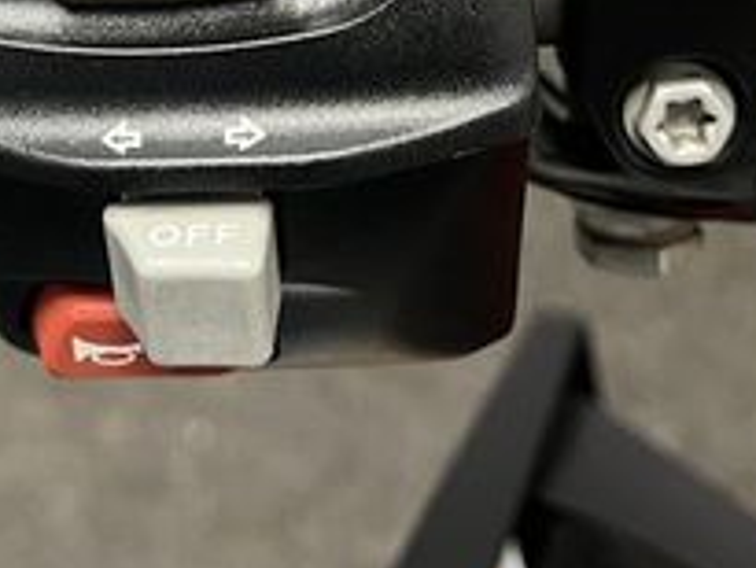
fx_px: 1770
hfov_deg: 23.8
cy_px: -162
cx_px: 162
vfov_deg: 17.2
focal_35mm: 81
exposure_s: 1/50
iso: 320
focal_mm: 5.1
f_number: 1.6
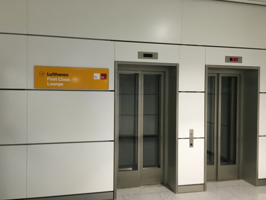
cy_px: 100
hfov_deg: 61.7
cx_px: 133
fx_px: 223
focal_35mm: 29
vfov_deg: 48.2
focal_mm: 4.15
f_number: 2.2
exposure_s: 1/33
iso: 160
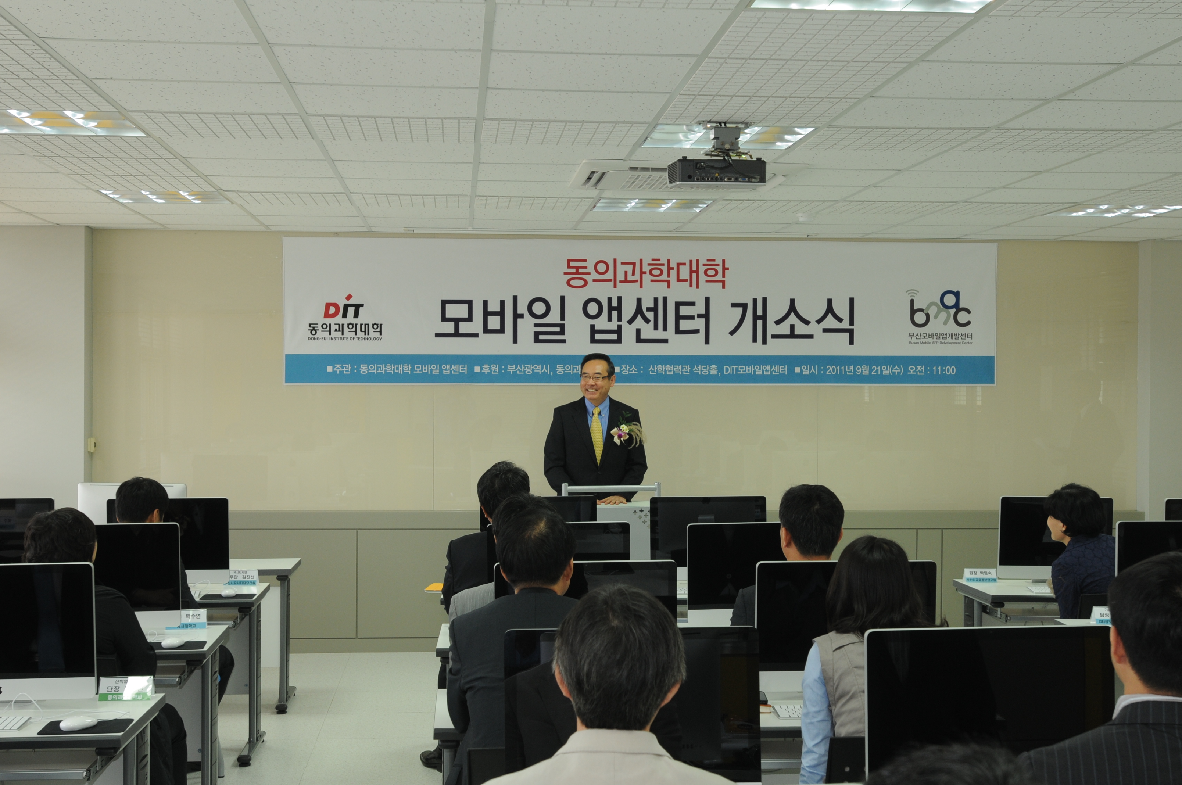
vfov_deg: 25.7
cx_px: 591
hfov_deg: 37.9
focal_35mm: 52
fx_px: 1722
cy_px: 392
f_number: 6.3
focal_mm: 35
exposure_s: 1/60
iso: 320
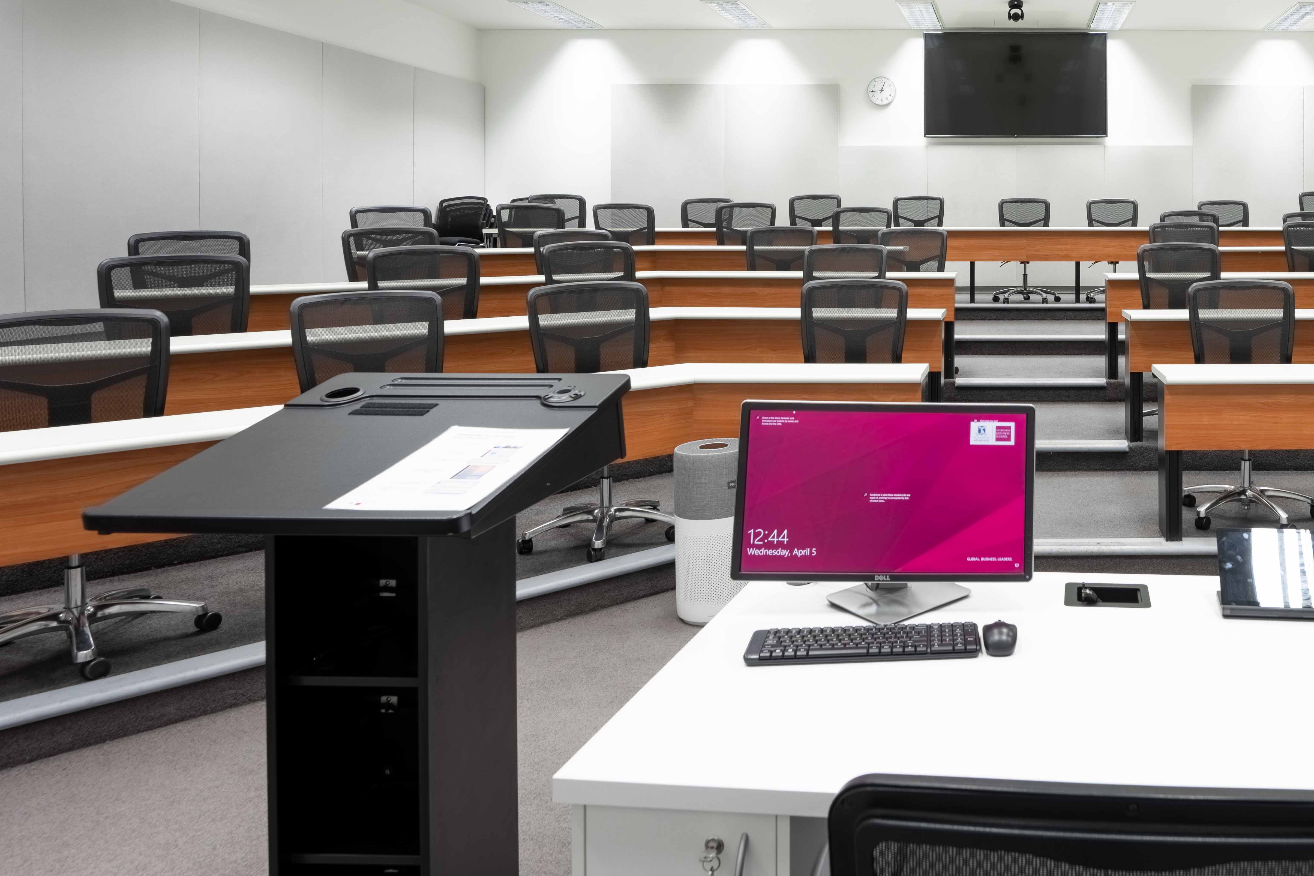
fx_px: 912
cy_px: 240
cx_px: 1033
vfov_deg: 49.6
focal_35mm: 25
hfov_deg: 65.7
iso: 100
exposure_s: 1/200
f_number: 8
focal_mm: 14
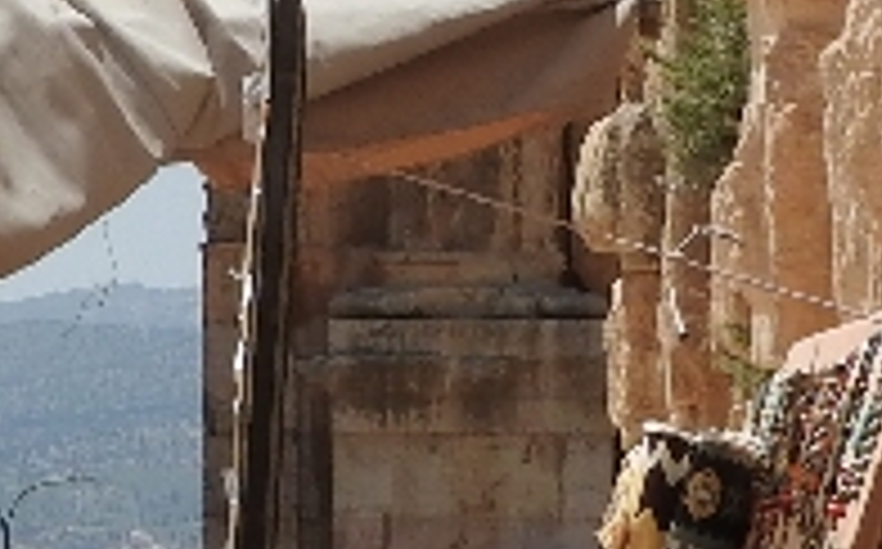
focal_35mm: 325
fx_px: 7803
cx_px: -954
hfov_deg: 6.3
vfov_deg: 4.0
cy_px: -22
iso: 100
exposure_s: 1/1600
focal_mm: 9
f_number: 4
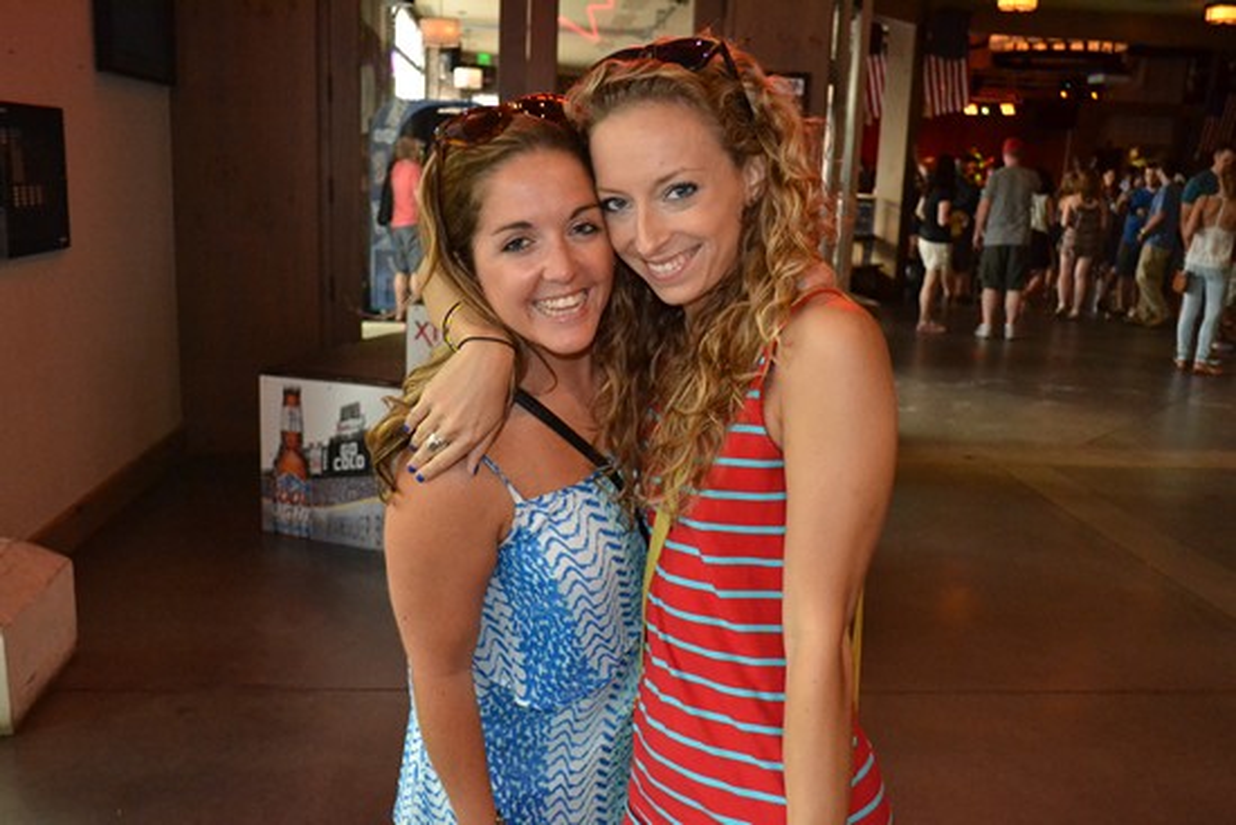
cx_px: 618
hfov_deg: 57.2
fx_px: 1133
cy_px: 412
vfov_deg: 40.0
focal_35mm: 33
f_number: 3.8
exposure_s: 1/60
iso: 3200
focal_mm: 22
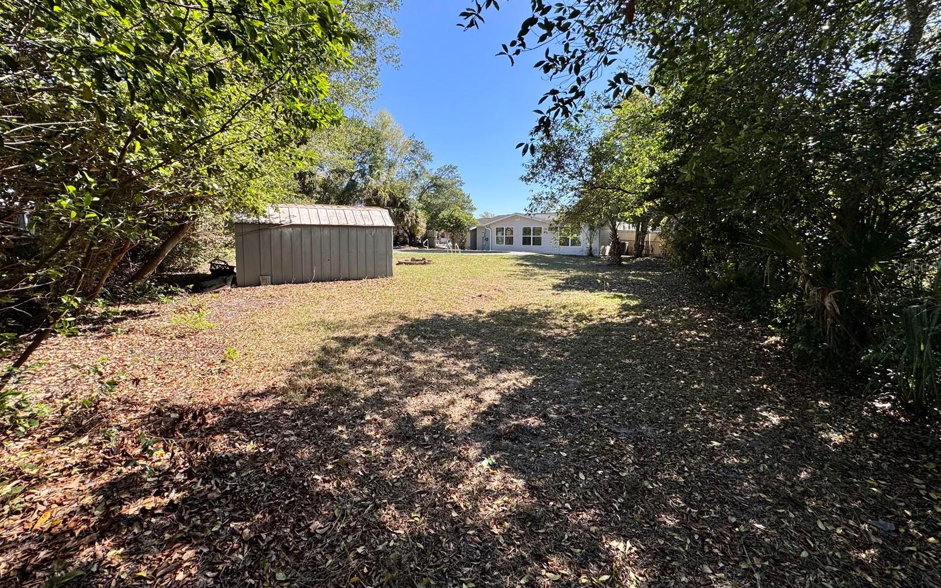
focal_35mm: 15
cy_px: 266
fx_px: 385
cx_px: 474
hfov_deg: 101.5
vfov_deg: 74.6
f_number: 2.2
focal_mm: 2.22
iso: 50
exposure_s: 1/756
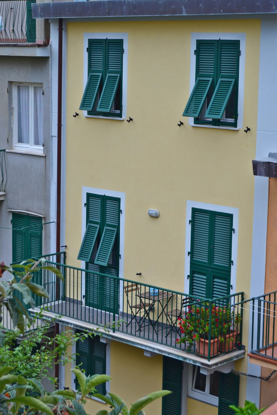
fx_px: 952
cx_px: 138
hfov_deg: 16.6
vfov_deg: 24.6
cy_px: 208
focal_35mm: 82
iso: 160
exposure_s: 1/125
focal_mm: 55
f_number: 5.6
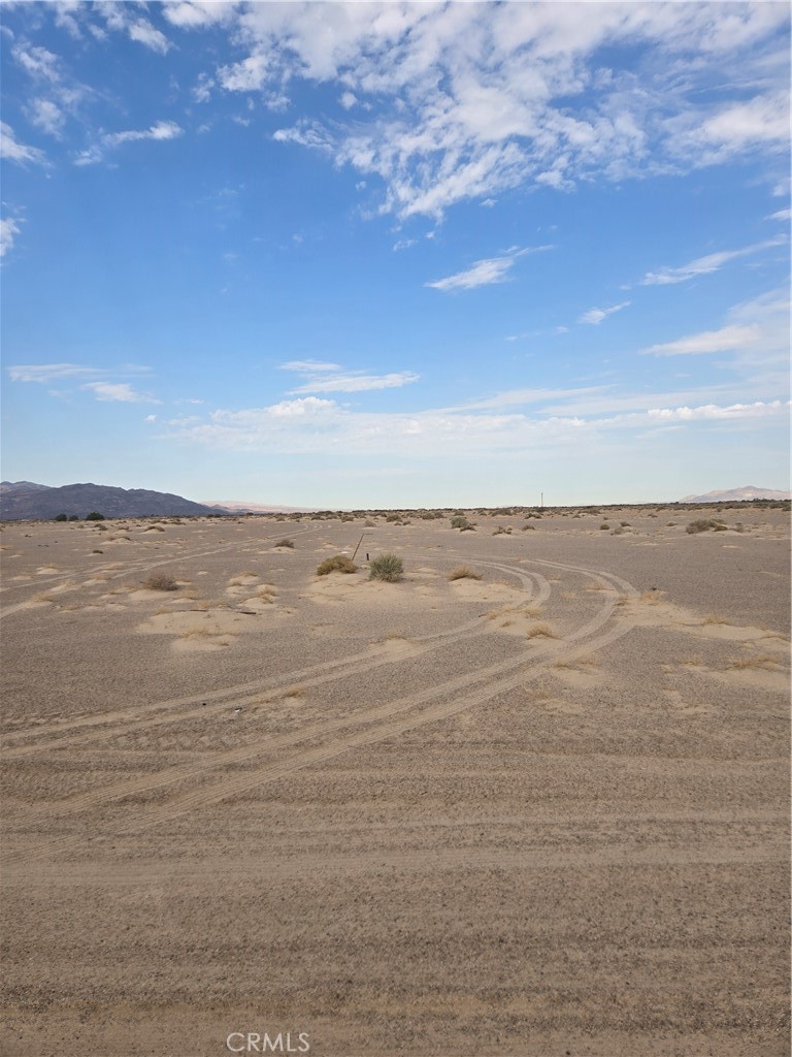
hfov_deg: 58.9
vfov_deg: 73.9
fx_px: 702
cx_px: 396
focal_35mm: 23
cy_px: 528
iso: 25
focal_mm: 5.4
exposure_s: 1/1742
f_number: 1.8
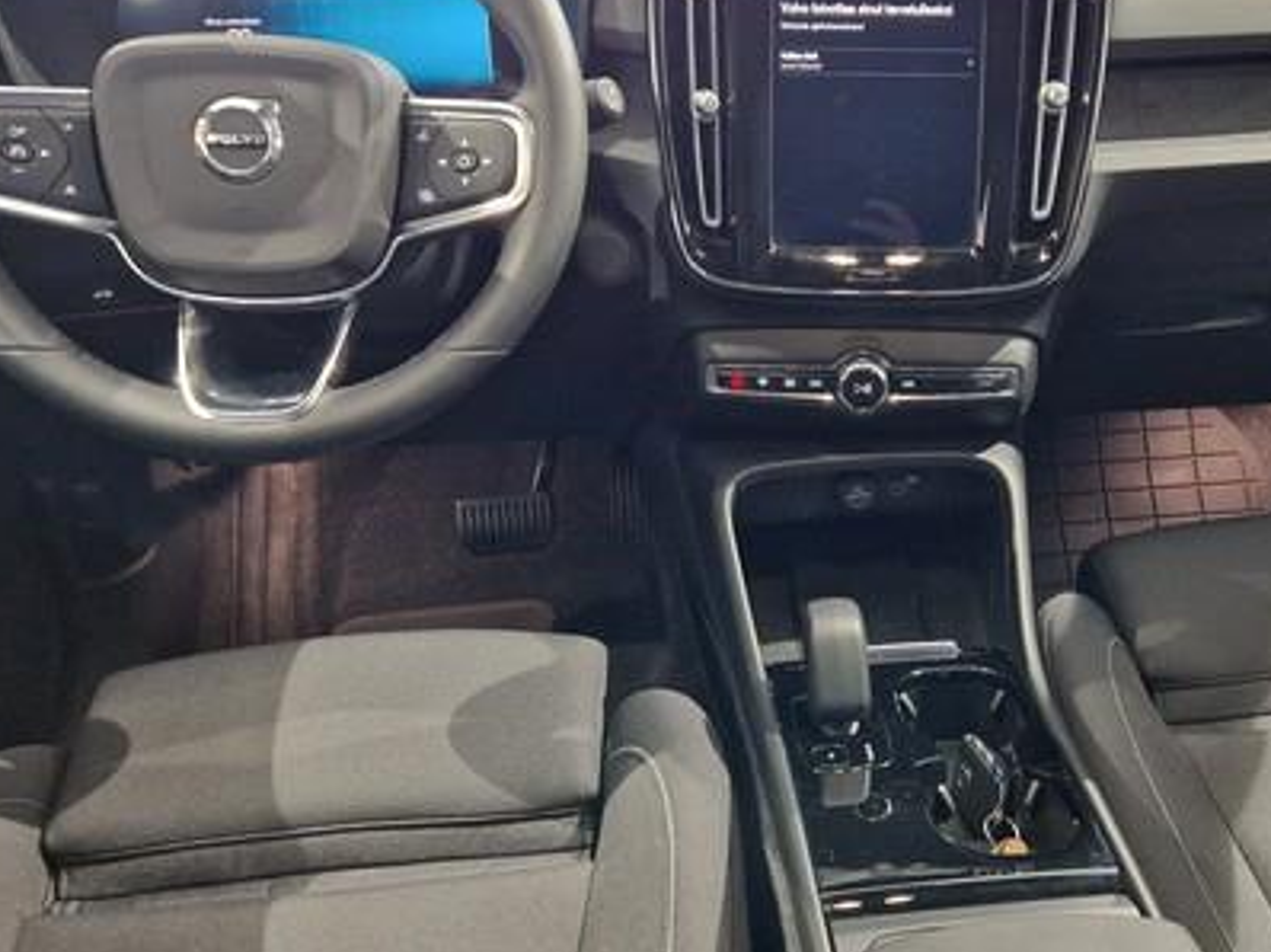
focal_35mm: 37
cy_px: 466
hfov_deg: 49.7
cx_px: 782
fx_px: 1358
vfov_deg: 38.6
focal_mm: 5.4
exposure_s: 1/50
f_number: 1.8
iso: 800
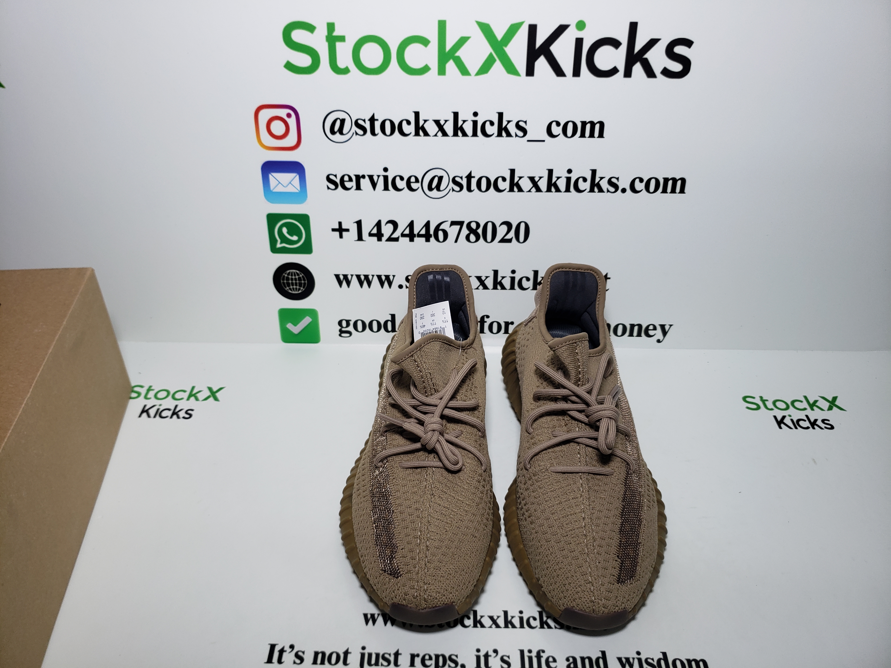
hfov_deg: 67.3
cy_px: 334
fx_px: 669
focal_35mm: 26
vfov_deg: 53.1
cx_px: 446
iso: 50
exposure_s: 1/435
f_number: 1.5
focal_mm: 4.3
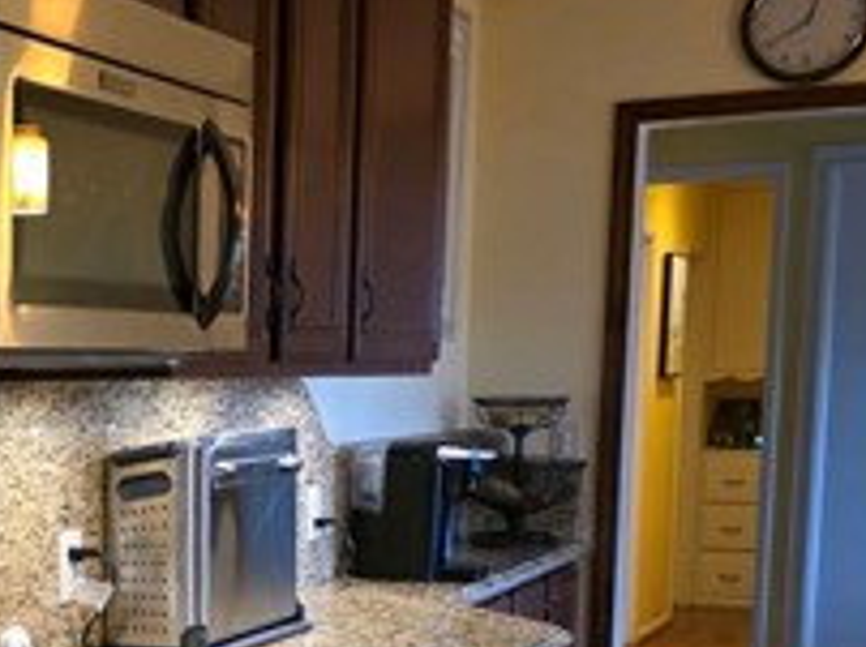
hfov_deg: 24.9
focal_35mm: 73
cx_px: -81
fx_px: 1824
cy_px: 574
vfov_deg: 19.8
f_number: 1.7
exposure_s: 1/120
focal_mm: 6.3
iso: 1600
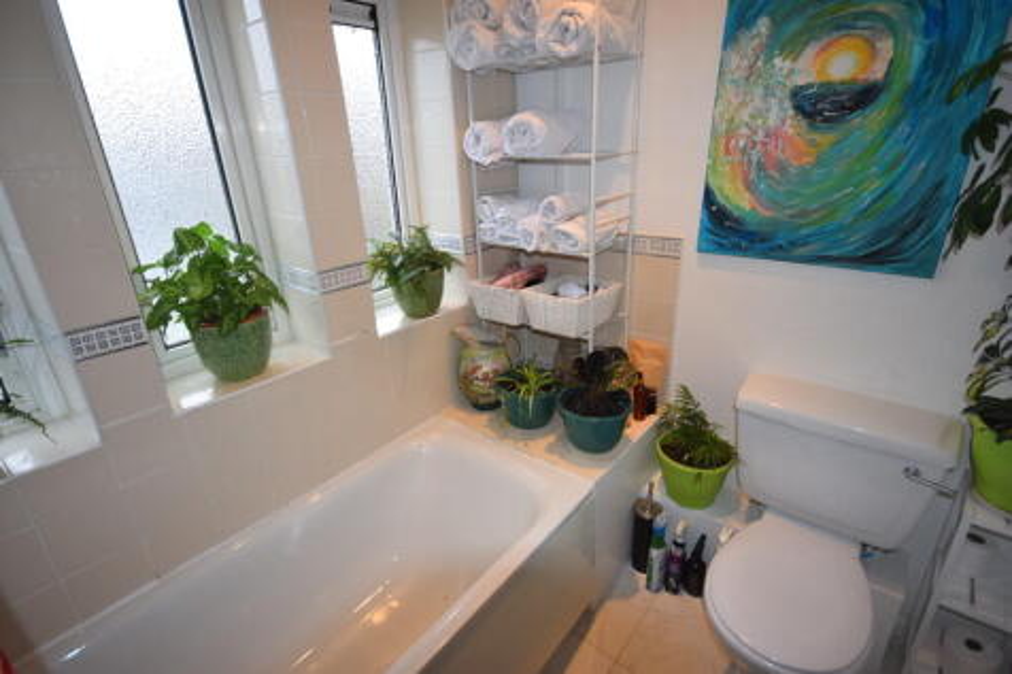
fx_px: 506
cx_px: 506
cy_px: 337
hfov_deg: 90.0
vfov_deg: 67.3
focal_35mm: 18
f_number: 5
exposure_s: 1/100
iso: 800
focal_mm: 12
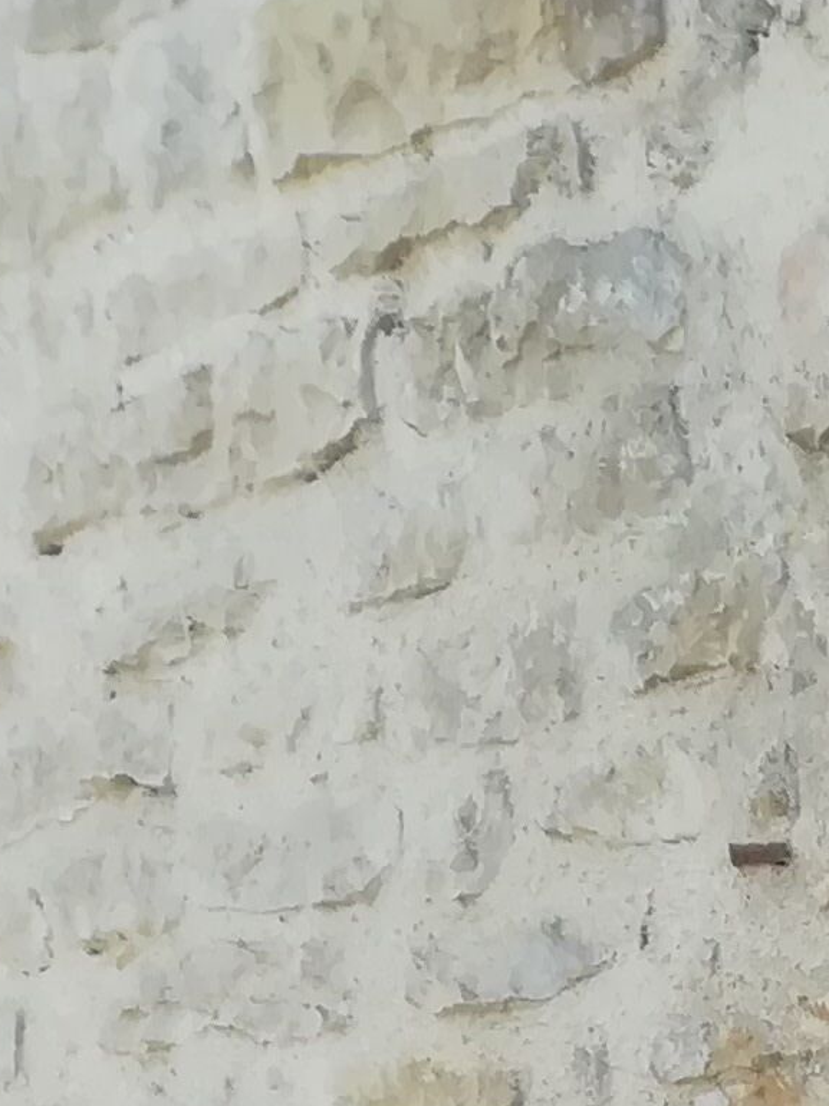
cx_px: 2070
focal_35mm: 134
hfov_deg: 9.6
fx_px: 4281
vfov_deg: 11.6
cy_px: 2820
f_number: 2.2
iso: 50
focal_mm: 3.83
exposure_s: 1/211
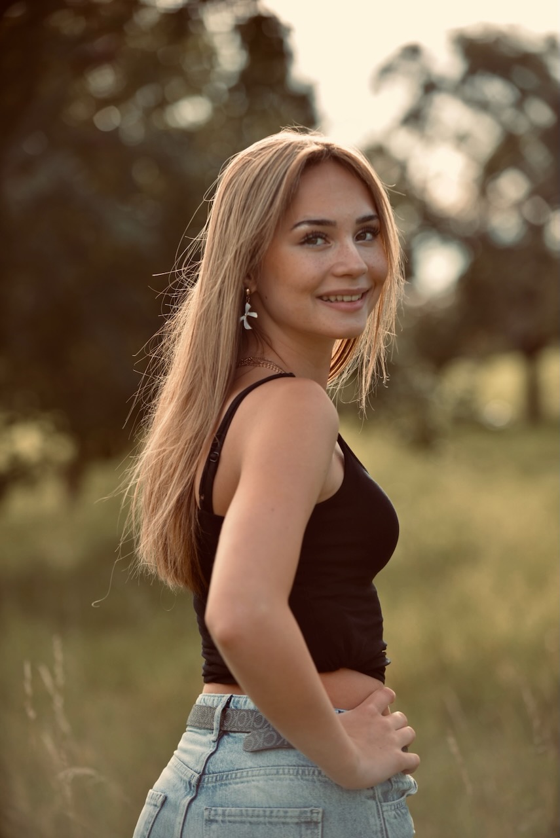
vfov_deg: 20.0
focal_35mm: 102
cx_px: 280
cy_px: 419
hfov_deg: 13.4
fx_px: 2377
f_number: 3.2
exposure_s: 1/1000
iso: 250
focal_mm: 102
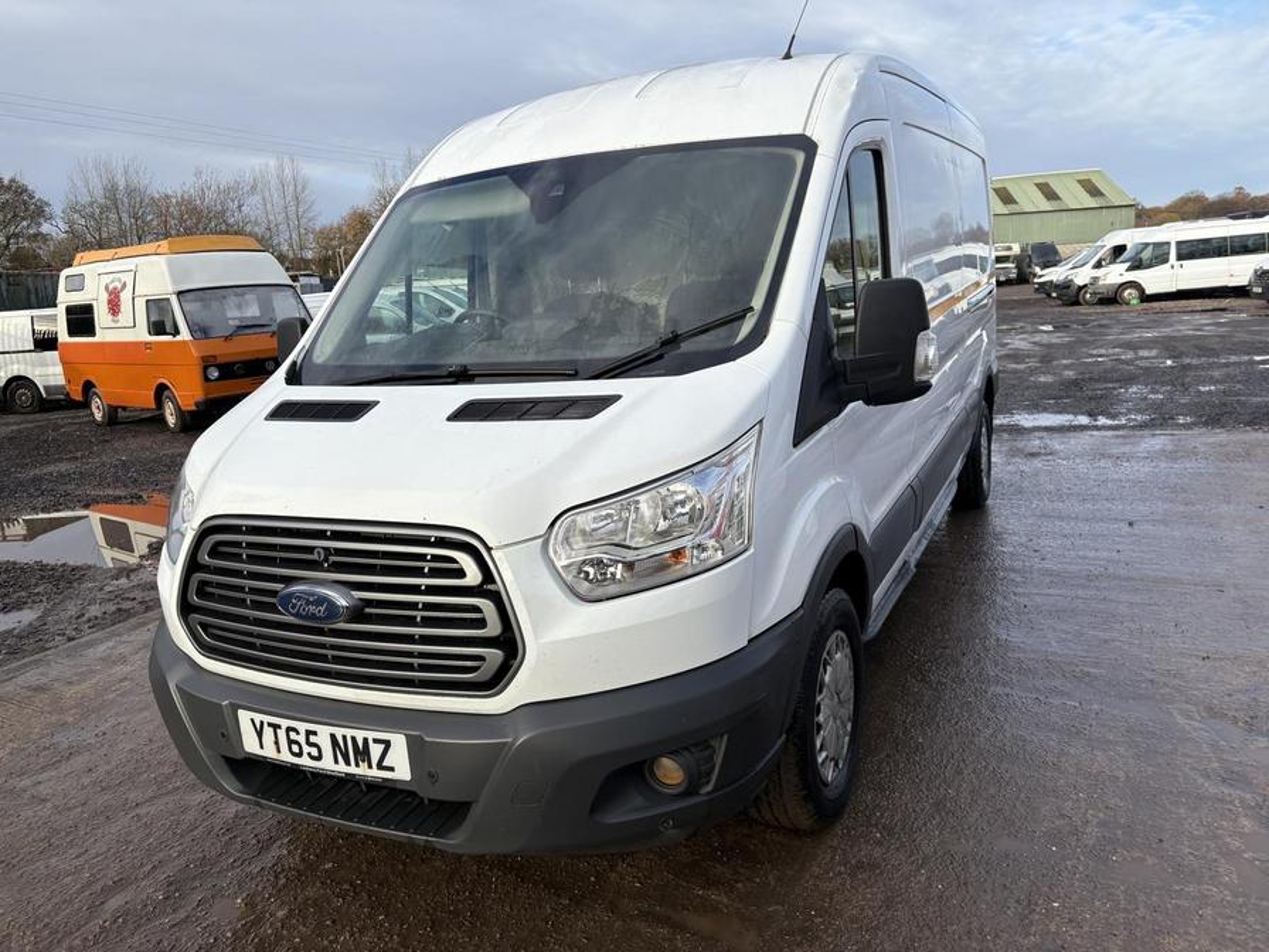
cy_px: 476
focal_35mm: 26
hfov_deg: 67.3
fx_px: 953
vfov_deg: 53.1
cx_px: 634
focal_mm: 5.96
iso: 50
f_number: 1.6
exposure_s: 1/1451
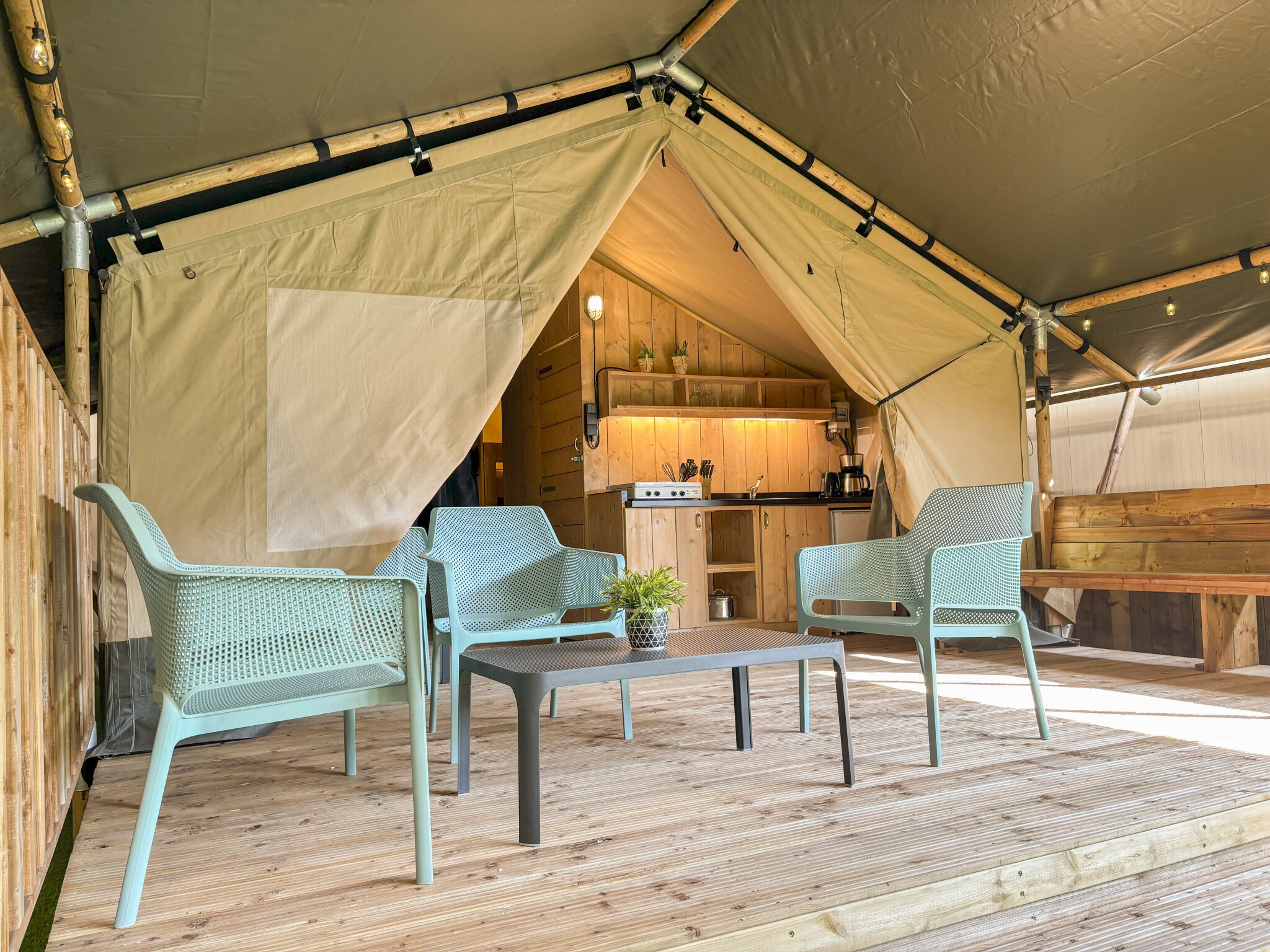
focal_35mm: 26
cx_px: 635
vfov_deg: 53.1
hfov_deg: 67.3
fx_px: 954
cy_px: 476
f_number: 1.6
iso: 100
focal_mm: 5.96
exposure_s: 1/50
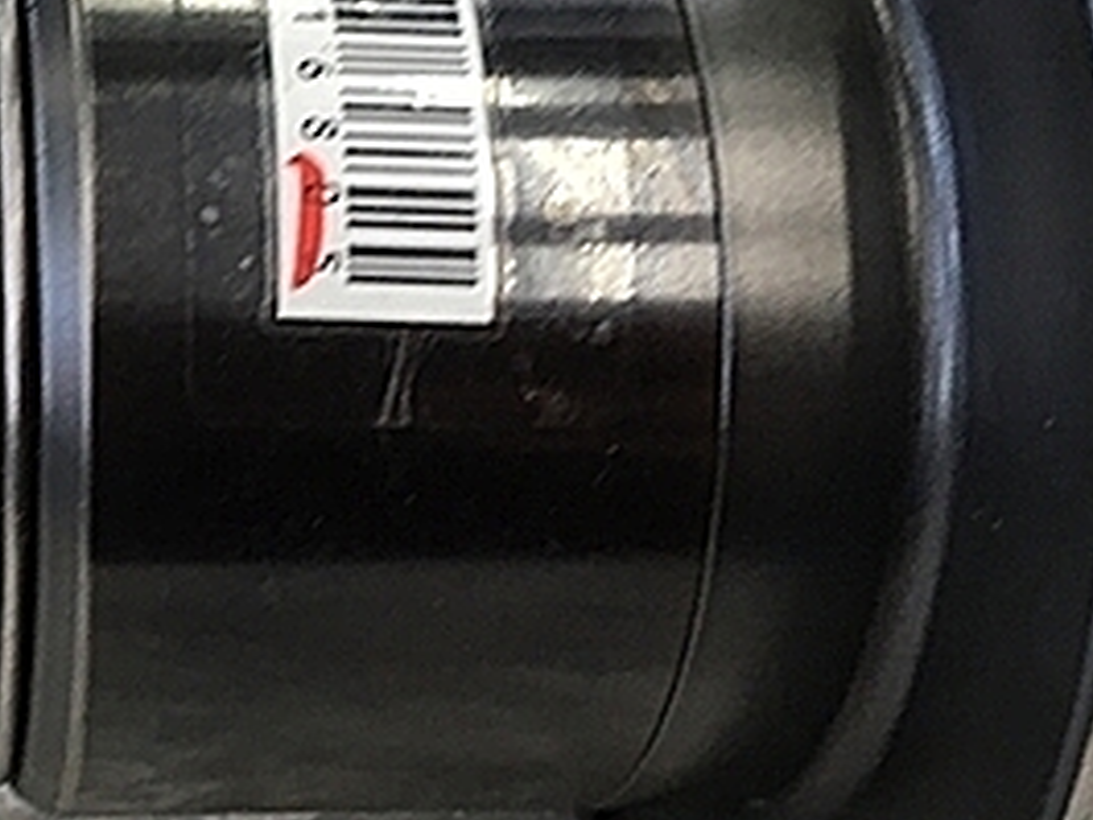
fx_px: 2211
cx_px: 78
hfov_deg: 26.7
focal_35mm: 70
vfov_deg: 21.0
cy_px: 445
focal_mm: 4.15
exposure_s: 1/30
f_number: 2.2
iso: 50
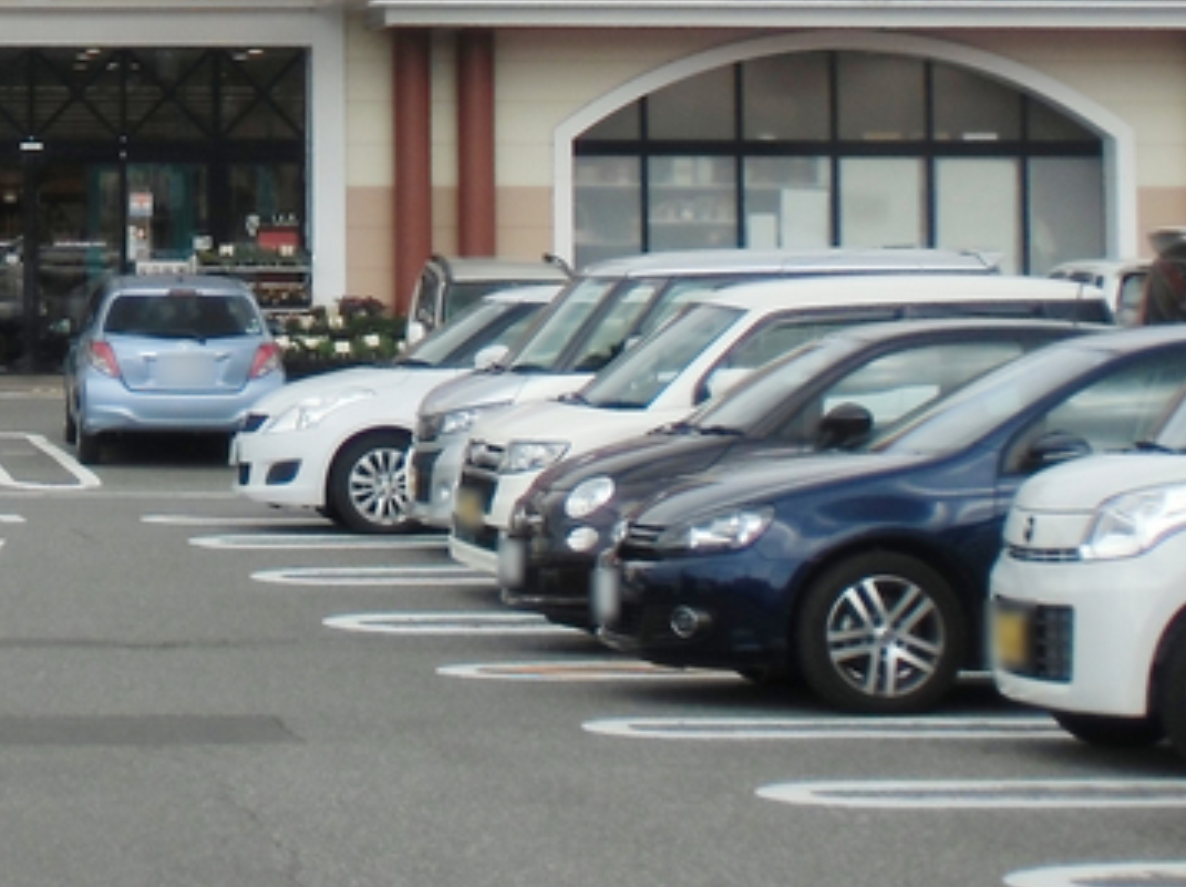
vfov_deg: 10.4
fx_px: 4792
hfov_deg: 13.8
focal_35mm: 140
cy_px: -93
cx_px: -110
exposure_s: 1/320
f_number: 4.3
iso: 64
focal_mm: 9.16
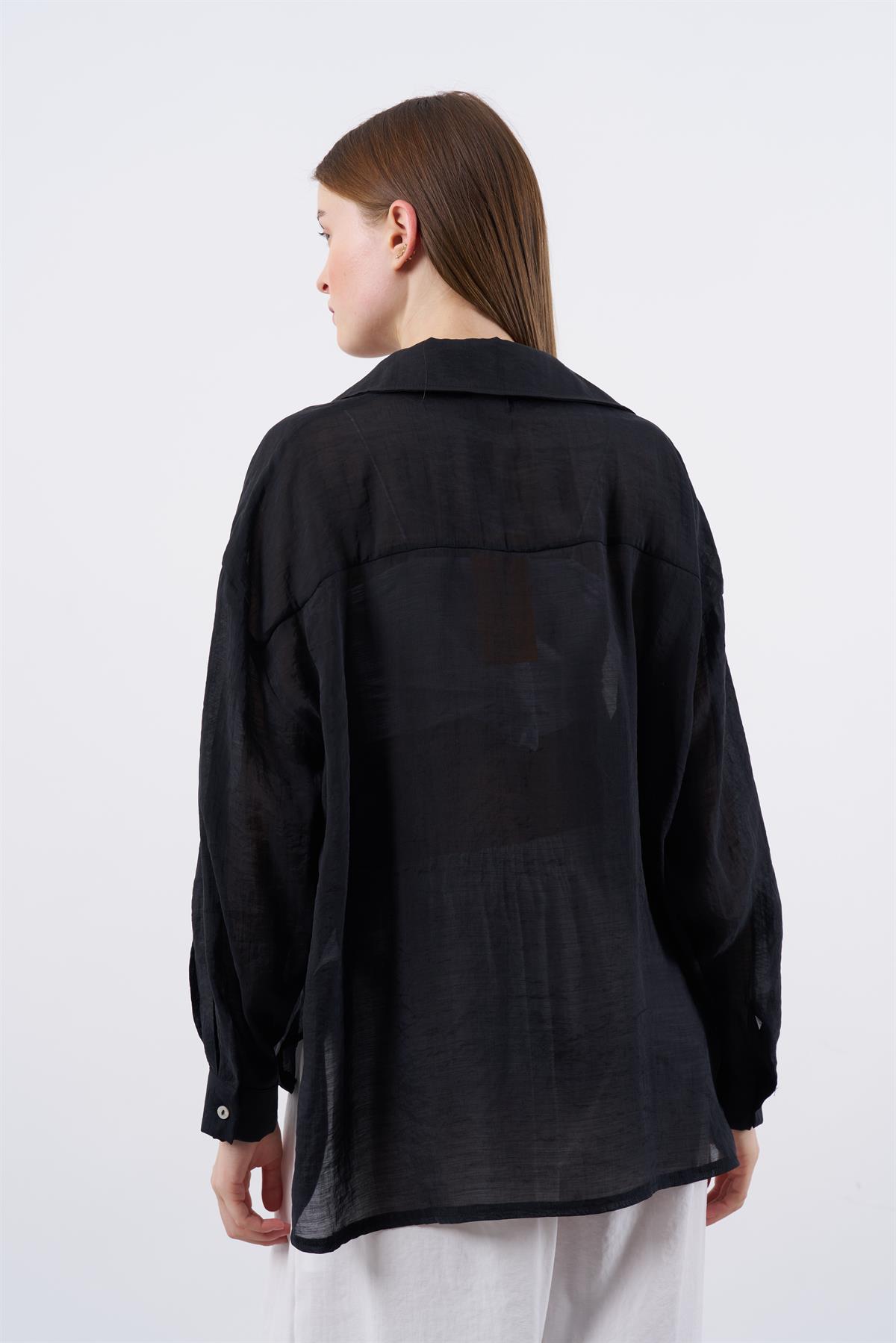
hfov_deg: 23.0
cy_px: 672
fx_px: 2202
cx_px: 448
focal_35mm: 59
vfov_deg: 33.9
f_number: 8
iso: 160
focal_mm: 59
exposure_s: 1/160
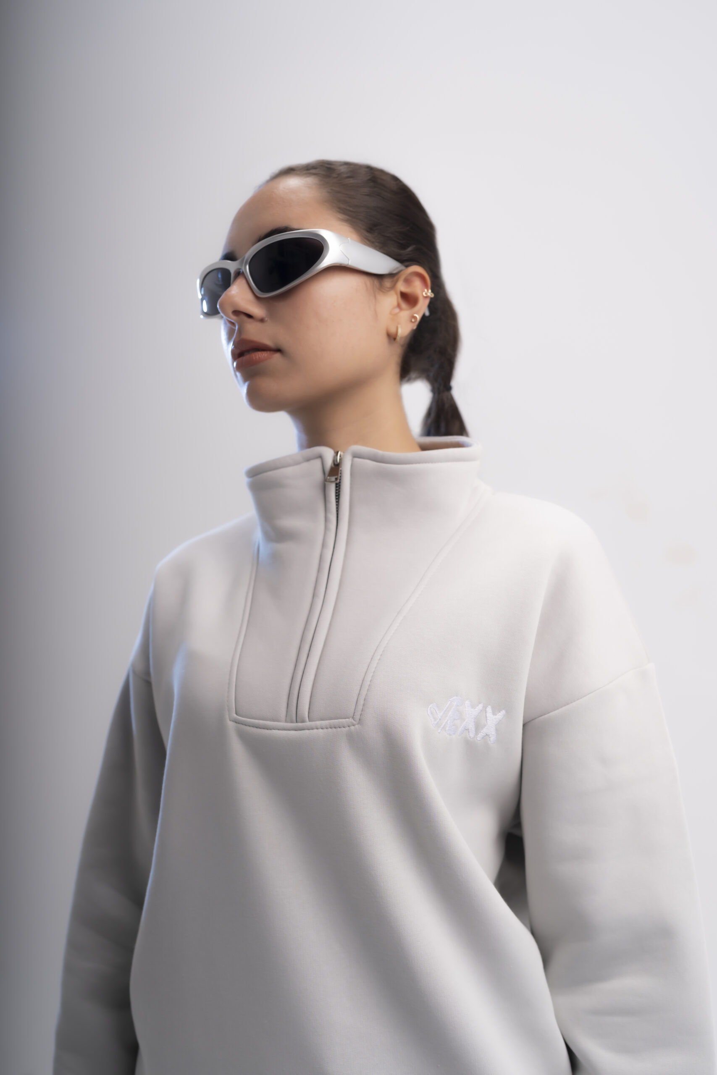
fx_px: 1045
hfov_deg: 37.9
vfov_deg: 54.4
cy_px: 538
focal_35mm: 35
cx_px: 358
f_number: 3.2
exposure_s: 1/250
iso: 100
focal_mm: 35
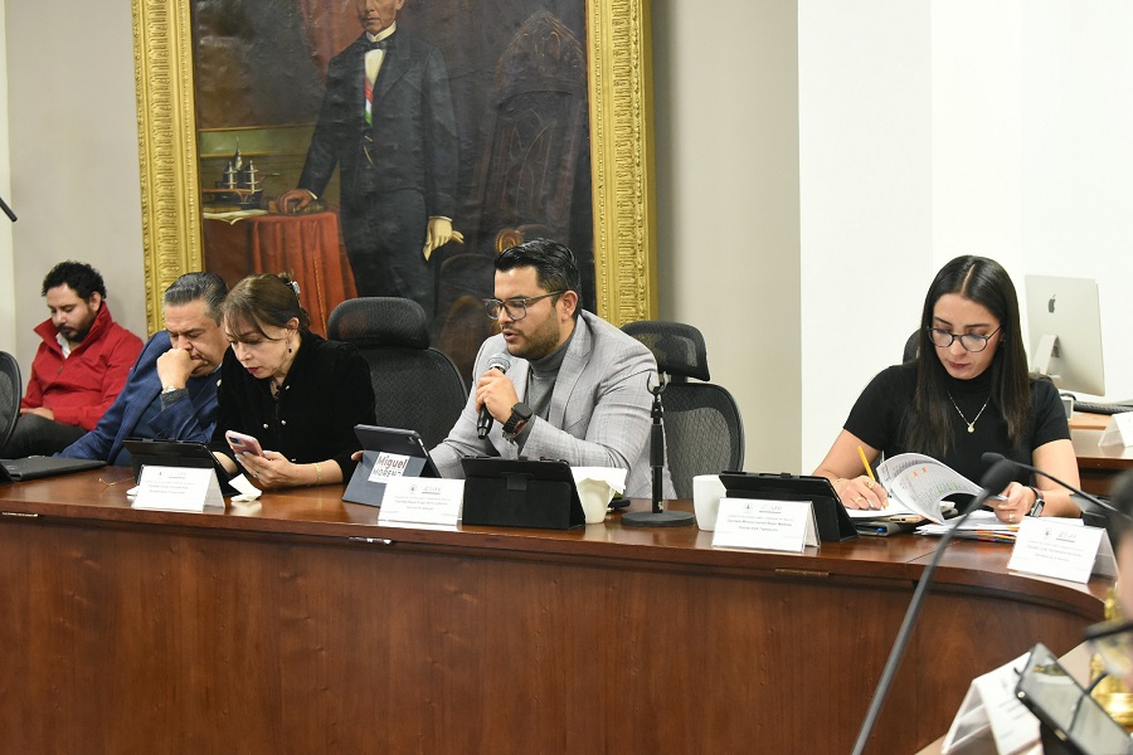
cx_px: 566
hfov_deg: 28.8
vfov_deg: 19.5
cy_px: 378
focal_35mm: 70
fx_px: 2203
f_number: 5.6
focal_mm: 70
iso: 5000
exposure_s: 1/50
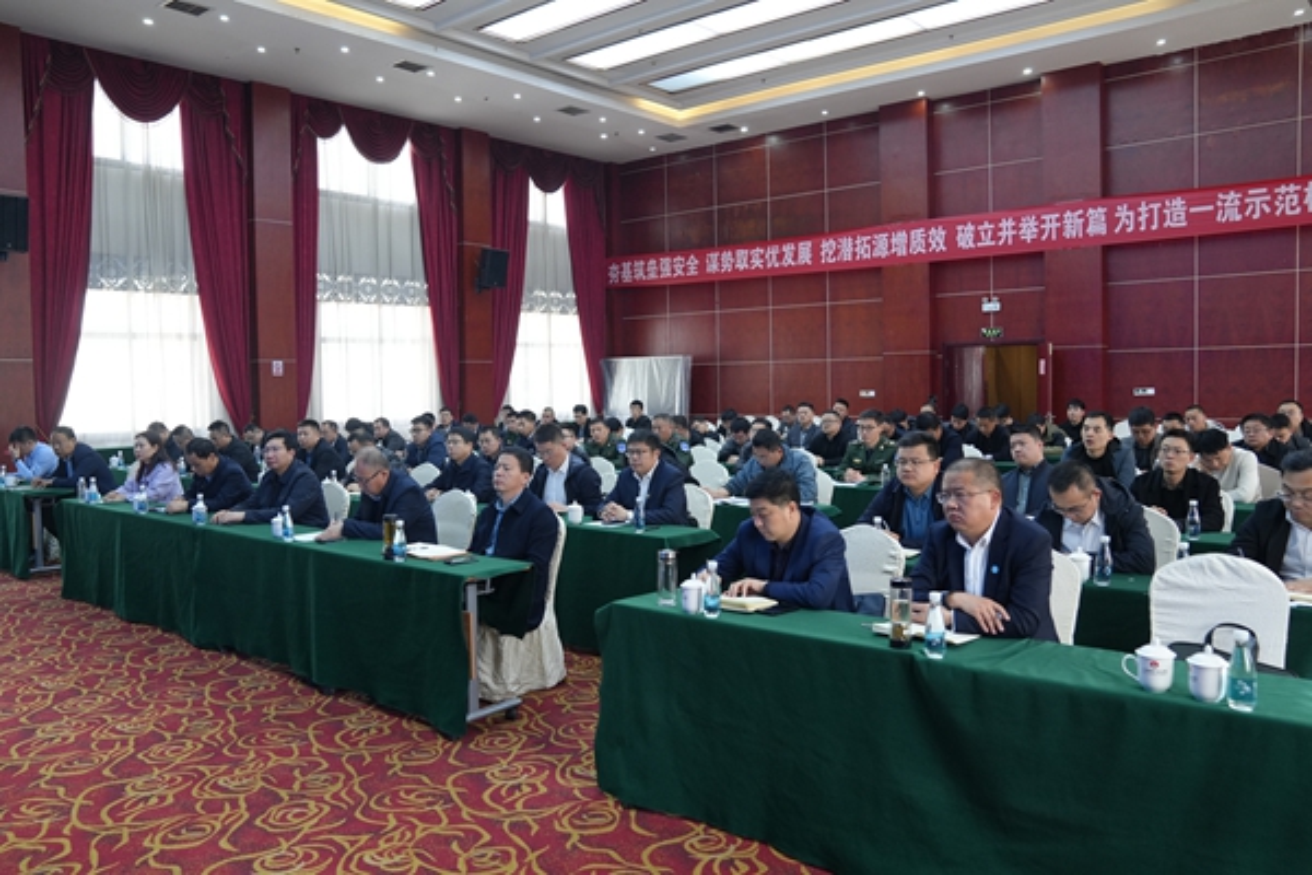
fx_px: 947
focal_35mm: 26
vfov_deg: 49.6
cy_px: 438
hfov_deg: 69.4
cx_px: 656
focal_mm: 26
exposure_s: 1/160
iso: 1250
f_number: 4
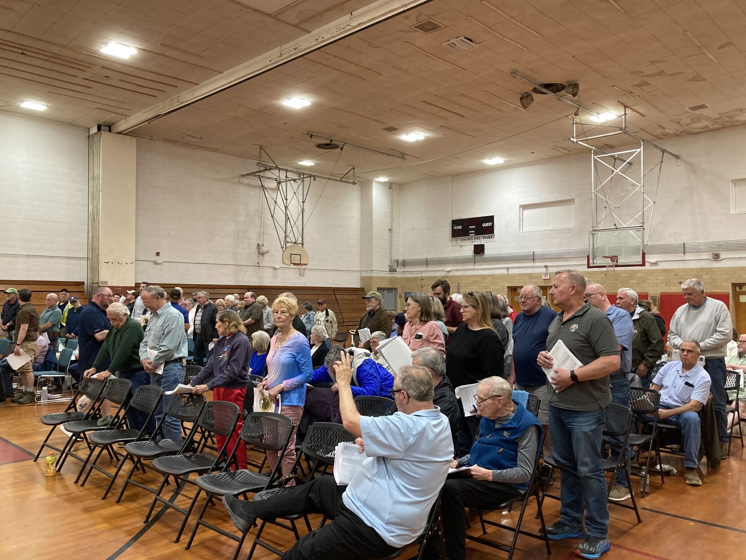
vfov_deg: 49.8
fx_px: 604
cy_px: 280
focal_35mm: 28
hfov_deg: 63.4
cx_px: 373
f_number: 1.8
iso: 160
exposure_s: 1/60
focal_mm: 3.99
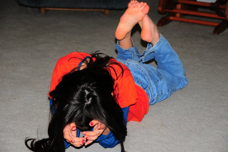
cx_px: 114
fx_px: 617
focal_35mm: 98
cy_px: 76
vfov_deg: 14.0
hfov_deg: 20.9
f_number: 5
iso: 200
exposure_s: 1/60
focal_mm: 65
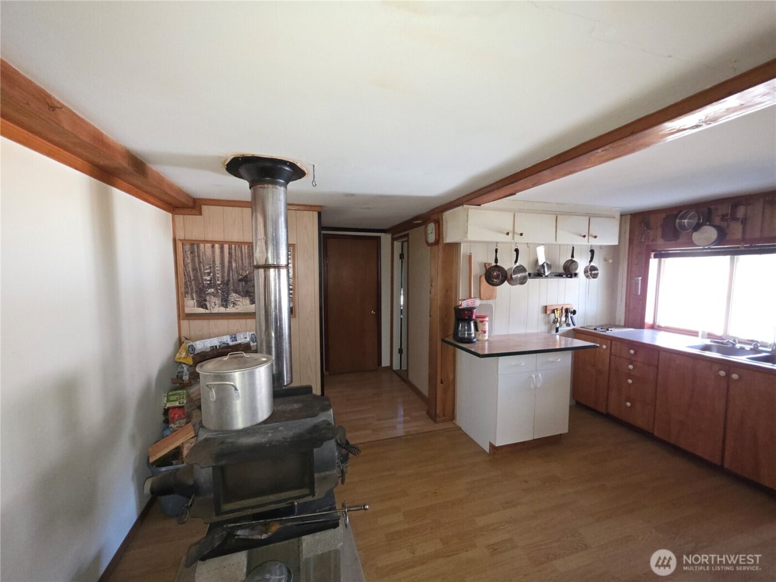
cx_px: 388
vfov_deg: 89.9
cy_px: 291
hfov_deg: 106.2
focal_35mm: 13
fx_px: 291
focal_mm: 2.2
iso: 400
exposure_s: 1/30
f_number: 1.9
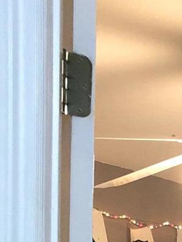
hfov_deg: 9.7
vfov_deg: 12.3
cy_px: 482
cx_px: 362
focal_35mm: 142
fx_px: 994
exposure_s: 1/15
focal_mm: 3.99
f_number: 1.8
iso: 80
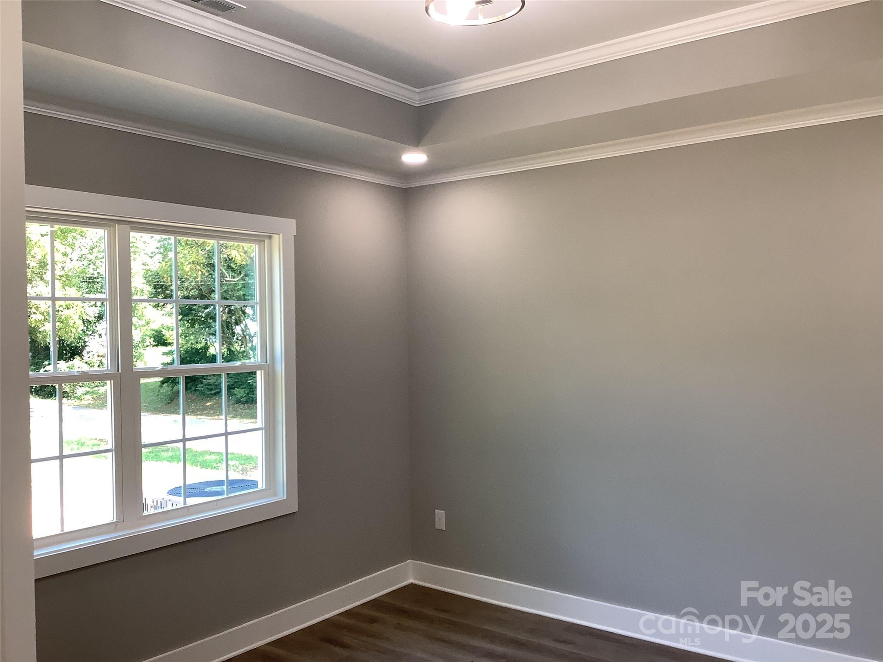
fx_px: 791
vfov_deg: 45.4
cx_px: 442
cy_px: 331
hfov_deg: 58.4
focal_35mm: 31
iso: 50
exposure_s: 1/60
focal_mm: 3.3
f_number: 2.4
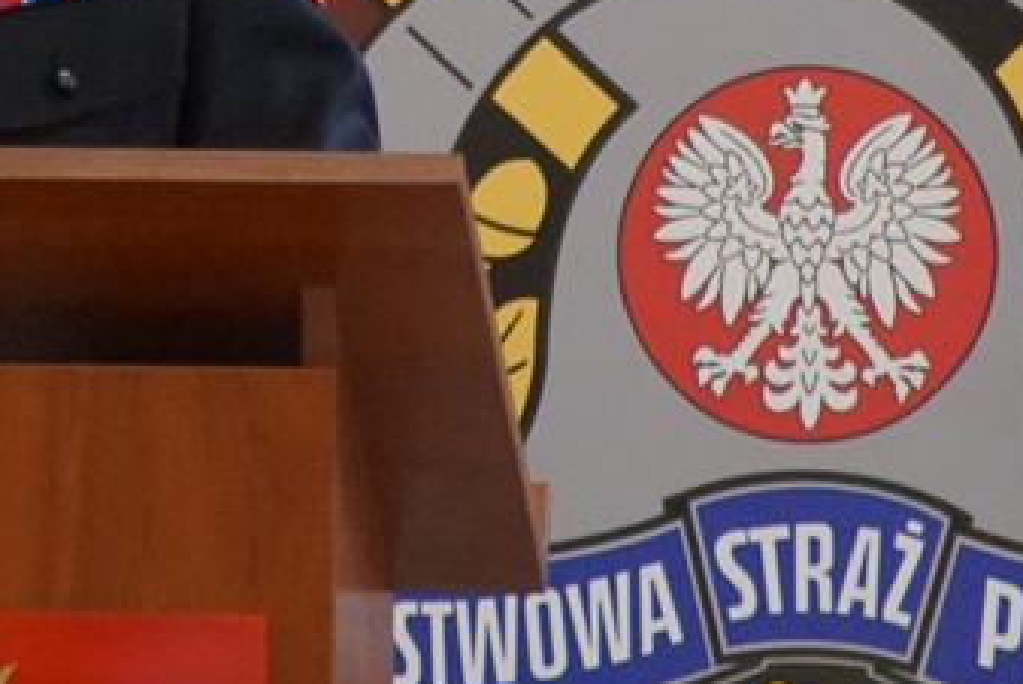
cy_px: -142
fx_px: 30261
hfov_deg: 1.9
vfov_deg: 1.3
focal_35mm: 1064
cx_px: 191
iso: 3200
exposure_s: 1/100
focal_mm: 200
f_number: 6.3
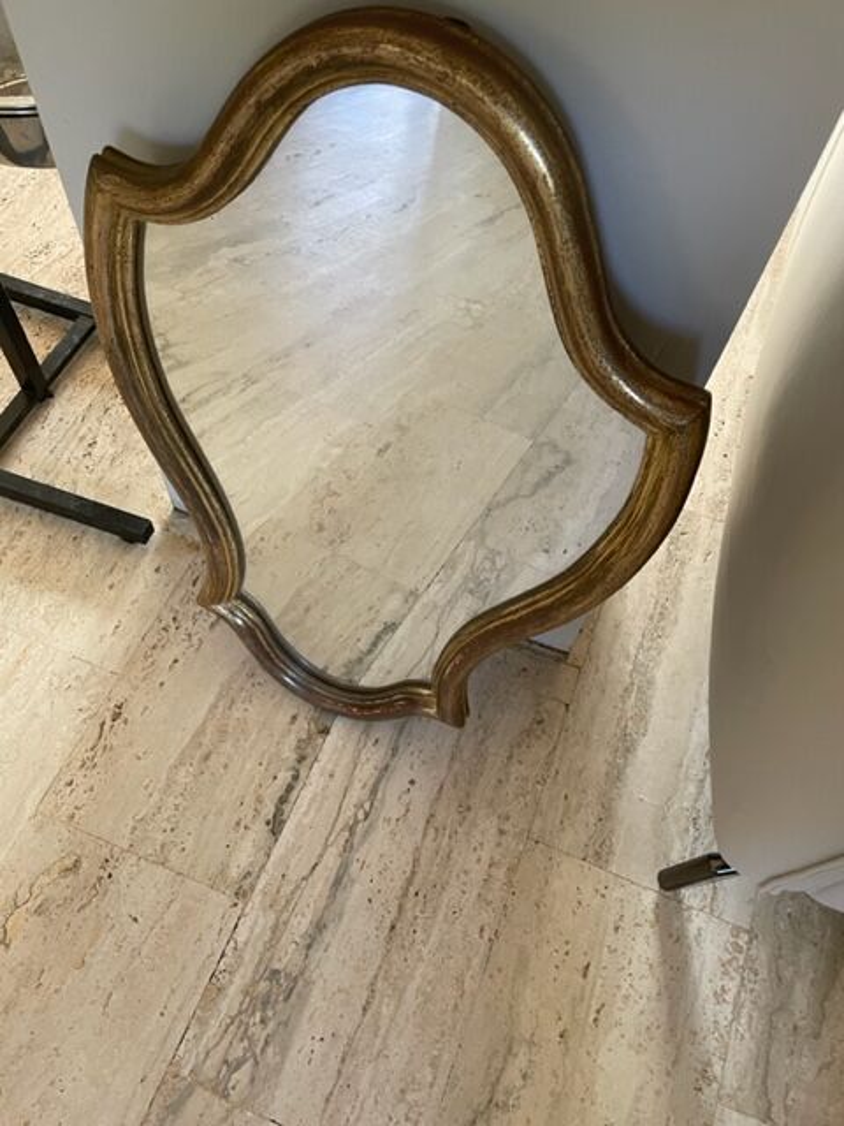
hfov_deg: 53.1
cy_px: 563
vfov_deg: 67.3
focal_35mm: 26
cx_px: 422
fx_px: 845
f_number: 1.6
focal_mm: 4.2
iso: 125
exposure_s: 1/81
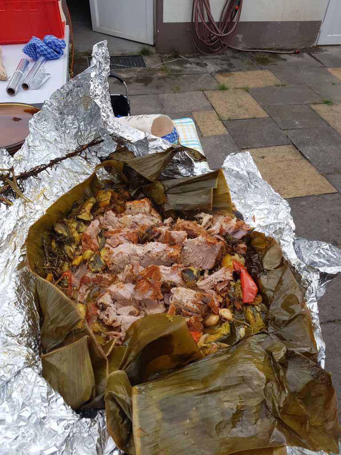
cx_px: 170
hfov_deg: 53.1
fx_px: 341
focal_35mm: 26
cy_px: 228
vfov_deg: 67.3
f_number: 1.7
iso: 50
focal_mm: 4.2
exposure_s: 1/151
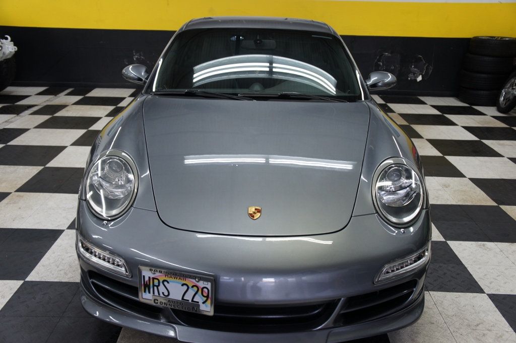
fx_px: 494
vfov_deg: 38.3
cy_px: 172
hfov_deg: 55.1
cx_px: 258
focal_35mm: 34
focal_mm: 23
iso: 250
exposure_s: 1/40
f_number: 4
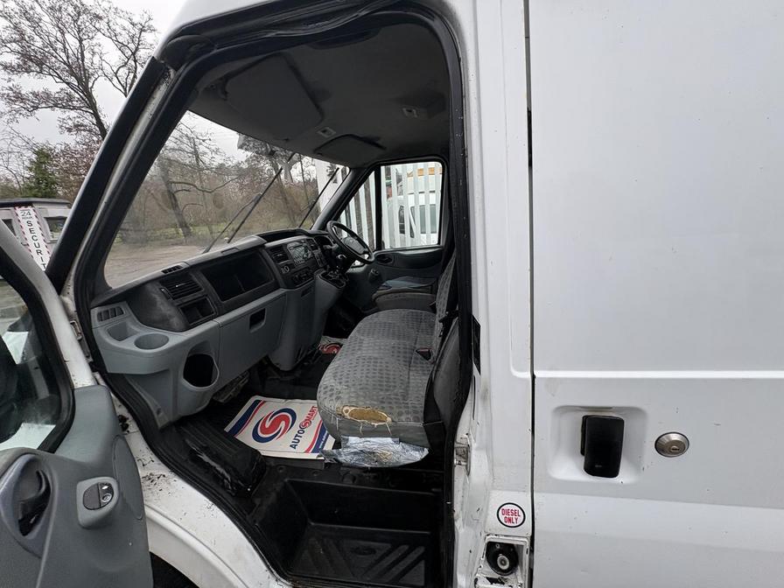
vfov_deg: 85.7
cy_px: 294
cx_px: 392
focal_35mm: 14
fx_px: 317
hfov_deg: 102.1
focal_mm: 2.22
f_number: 2.2
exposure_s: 1/182
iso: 50
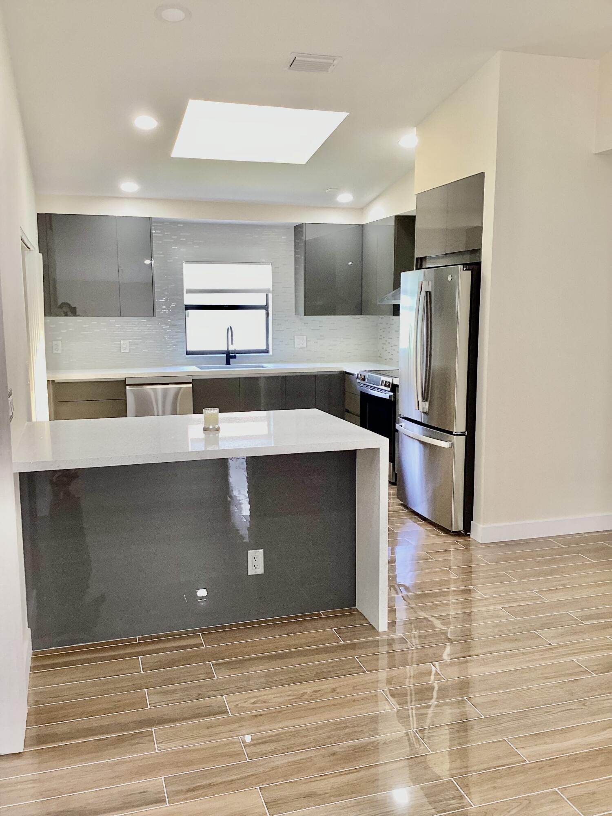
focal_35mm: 31
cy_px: 408
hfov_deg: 45.4
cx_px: 306
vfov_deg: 58.4
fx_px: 731
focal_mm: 3.3
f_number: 2.4
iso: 80
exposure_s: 1/60
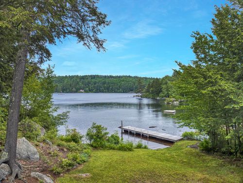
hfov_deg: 71.6
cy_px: 92
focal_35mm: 24
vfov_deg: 56.8
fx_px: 168
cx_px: 122
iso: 180
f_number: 2.8
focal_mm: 12.3
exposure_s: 1/800
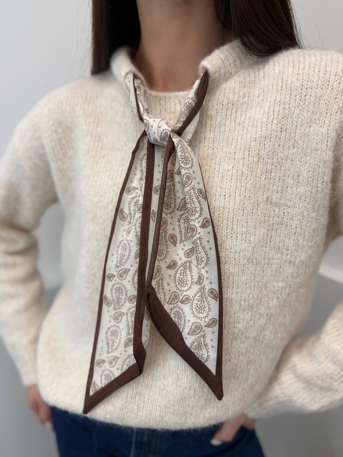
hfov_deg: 56.8
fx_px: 317
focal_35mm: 24
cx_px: 172
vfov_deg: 71.6
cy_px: 228
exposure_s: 1/212
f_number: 1.78
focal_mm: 6.76
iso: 64
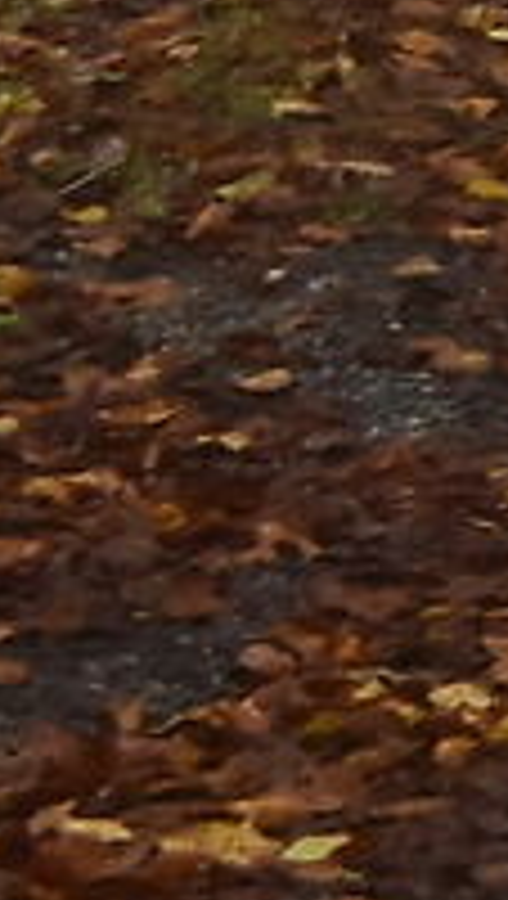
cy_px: -1656
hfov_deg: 2.7
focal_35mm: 339
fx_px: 8091
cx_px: 4945
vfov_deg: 6.0
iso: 200
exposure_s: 1/10
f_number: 8
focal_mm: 18
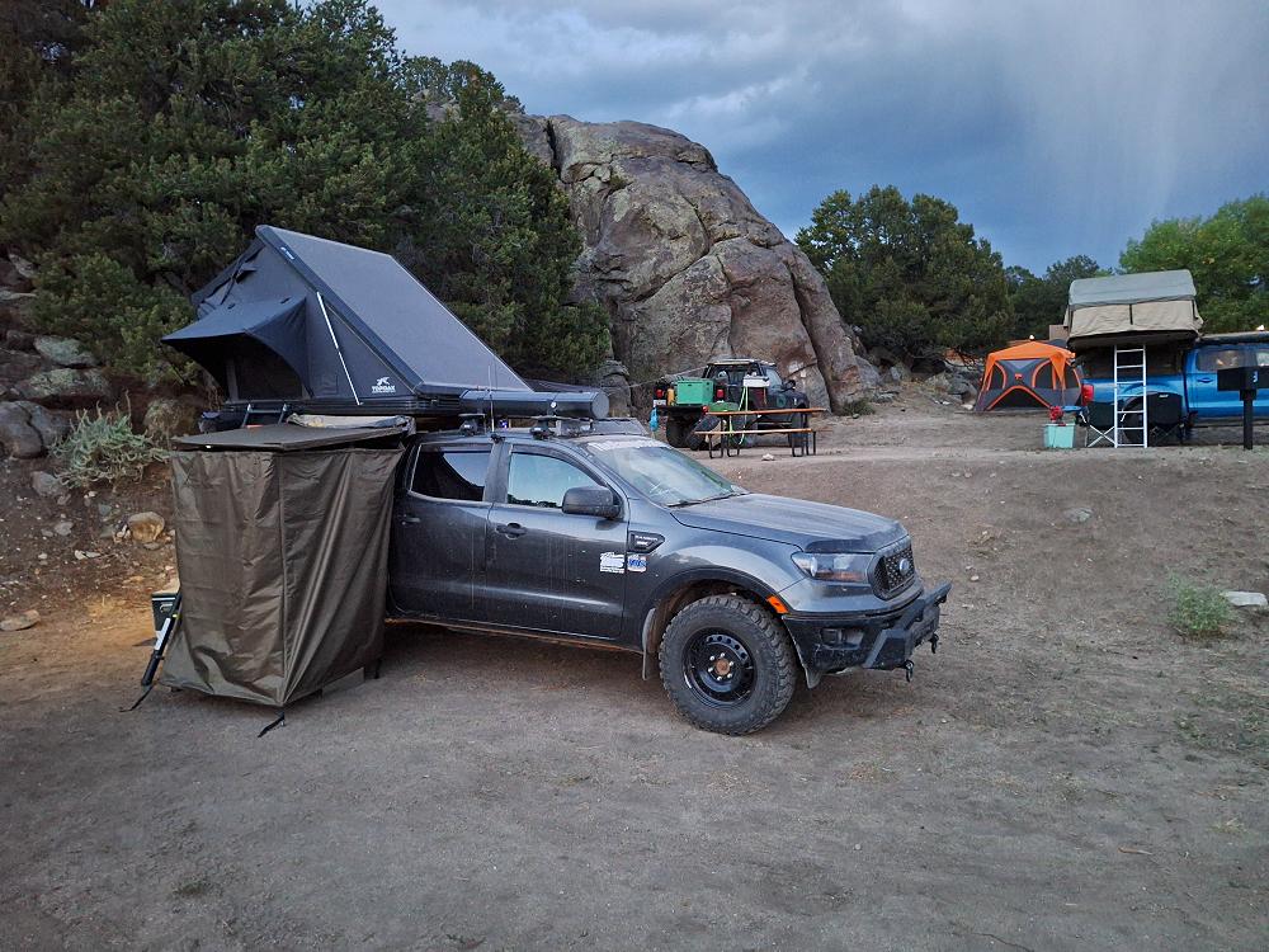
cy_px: 476
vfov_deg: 58.9
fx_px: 843
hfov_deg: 73.9
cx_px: 634
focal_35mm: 23
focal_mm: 5.54
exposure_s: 1/10
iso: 1600
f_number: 1.8
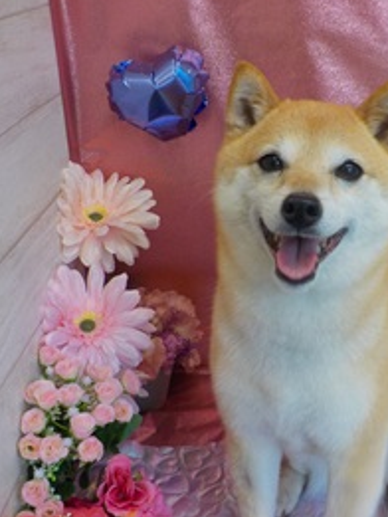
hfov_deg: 31.1
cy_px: 279
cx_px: 281
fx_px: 687
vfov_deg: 41.2
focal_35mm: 46
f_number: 3.3
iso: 125
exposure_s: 1/40
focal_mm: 4.1
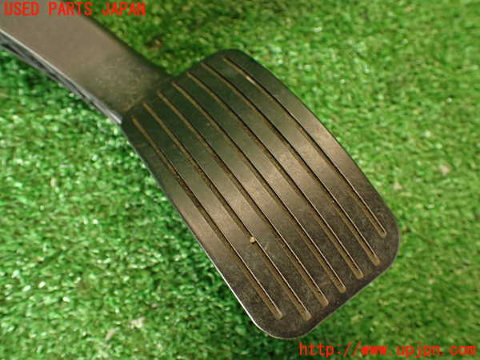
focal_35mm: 32
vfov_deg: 44.2
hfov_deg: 56.8
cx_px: 240
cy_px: 180
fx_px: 444
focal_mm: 5.79
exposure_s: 1/30
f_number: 2.4
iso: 320
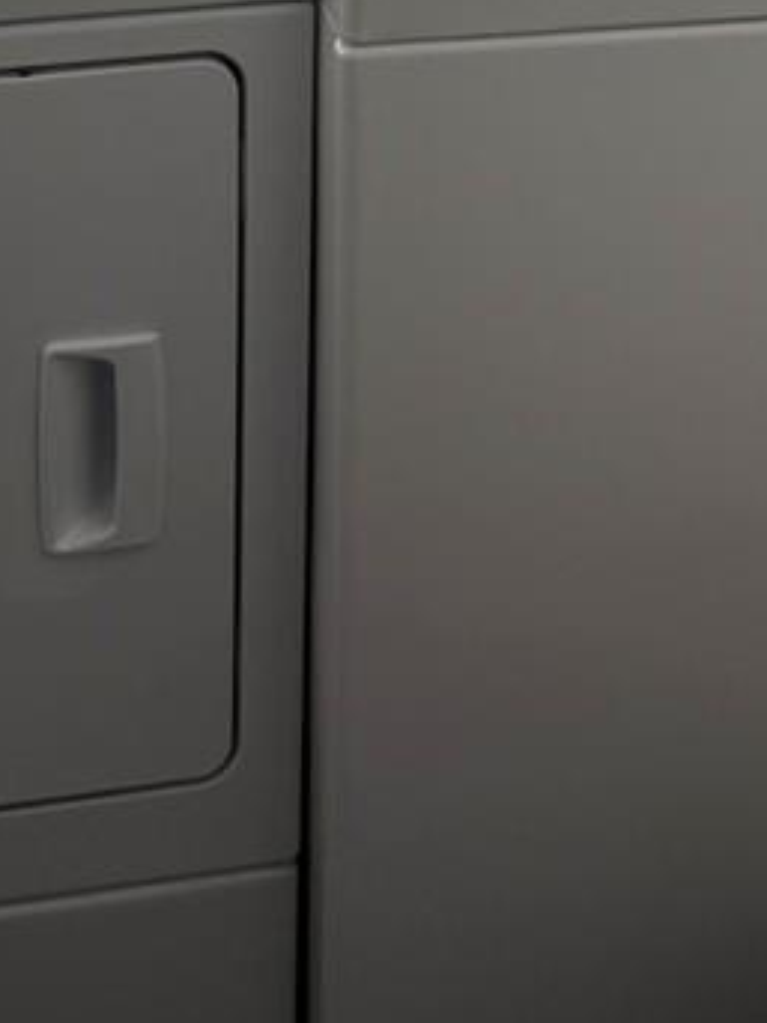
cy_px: -710
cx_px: 87
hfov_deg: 17.3
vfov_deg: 19.0
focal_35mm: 84
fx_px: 2483
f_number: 1.78
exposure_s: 1/120
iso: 80
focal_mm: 6.76
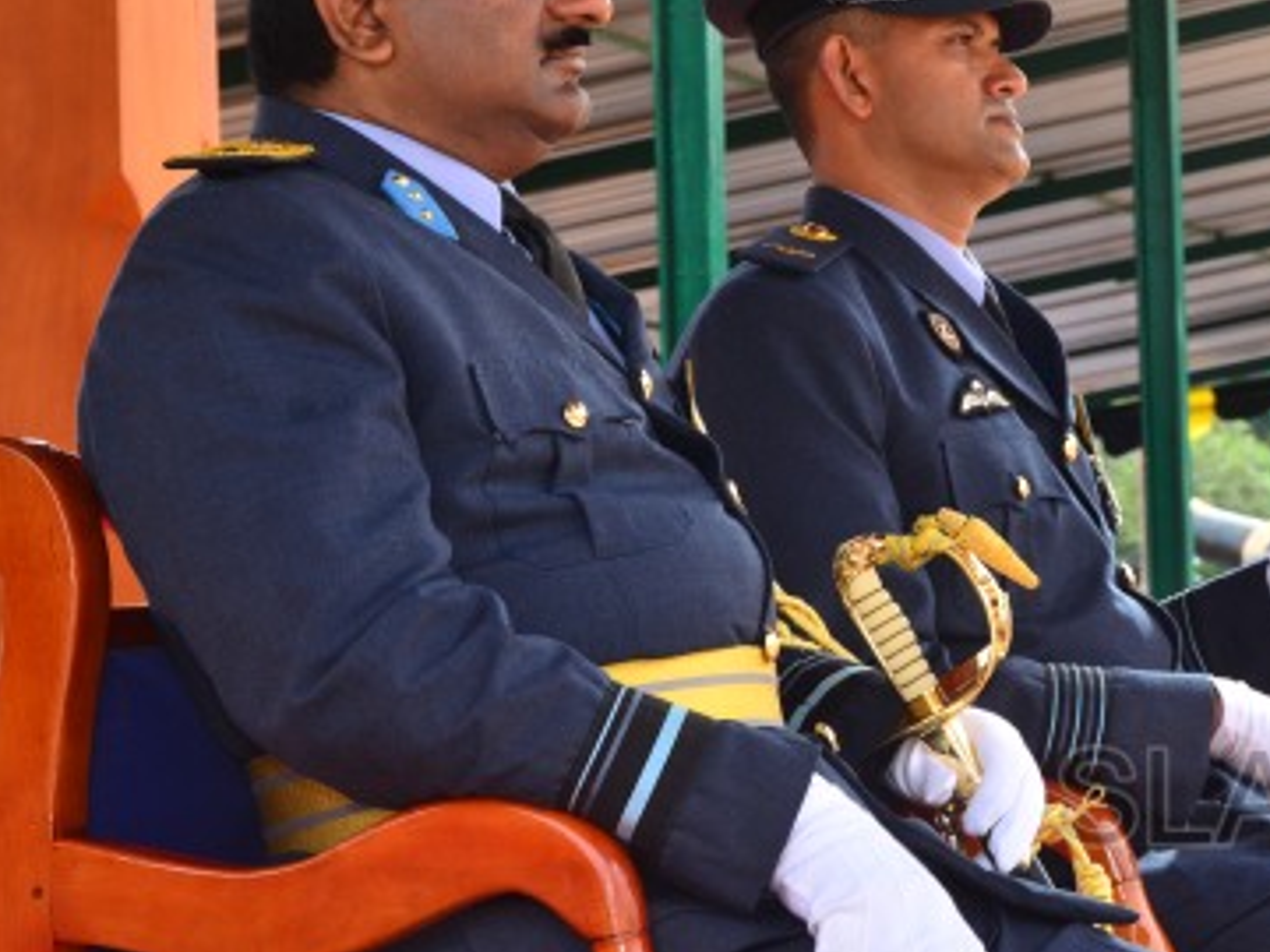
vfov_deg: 10.3
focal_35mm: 144
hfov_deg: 13.7
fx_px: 5283
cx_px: 914
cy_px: 270
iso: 320
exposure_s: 1/125
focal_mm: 60
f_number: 10
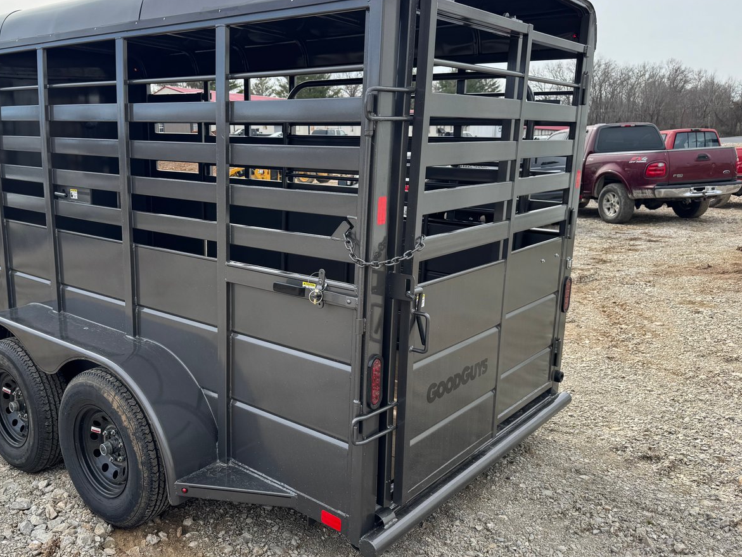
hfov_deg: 57.5
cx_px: 270
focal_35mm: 31
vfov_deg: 45.5
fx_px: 665
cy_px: 279
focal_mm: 6.76
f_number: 1.78
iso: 80
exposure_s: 1/1637
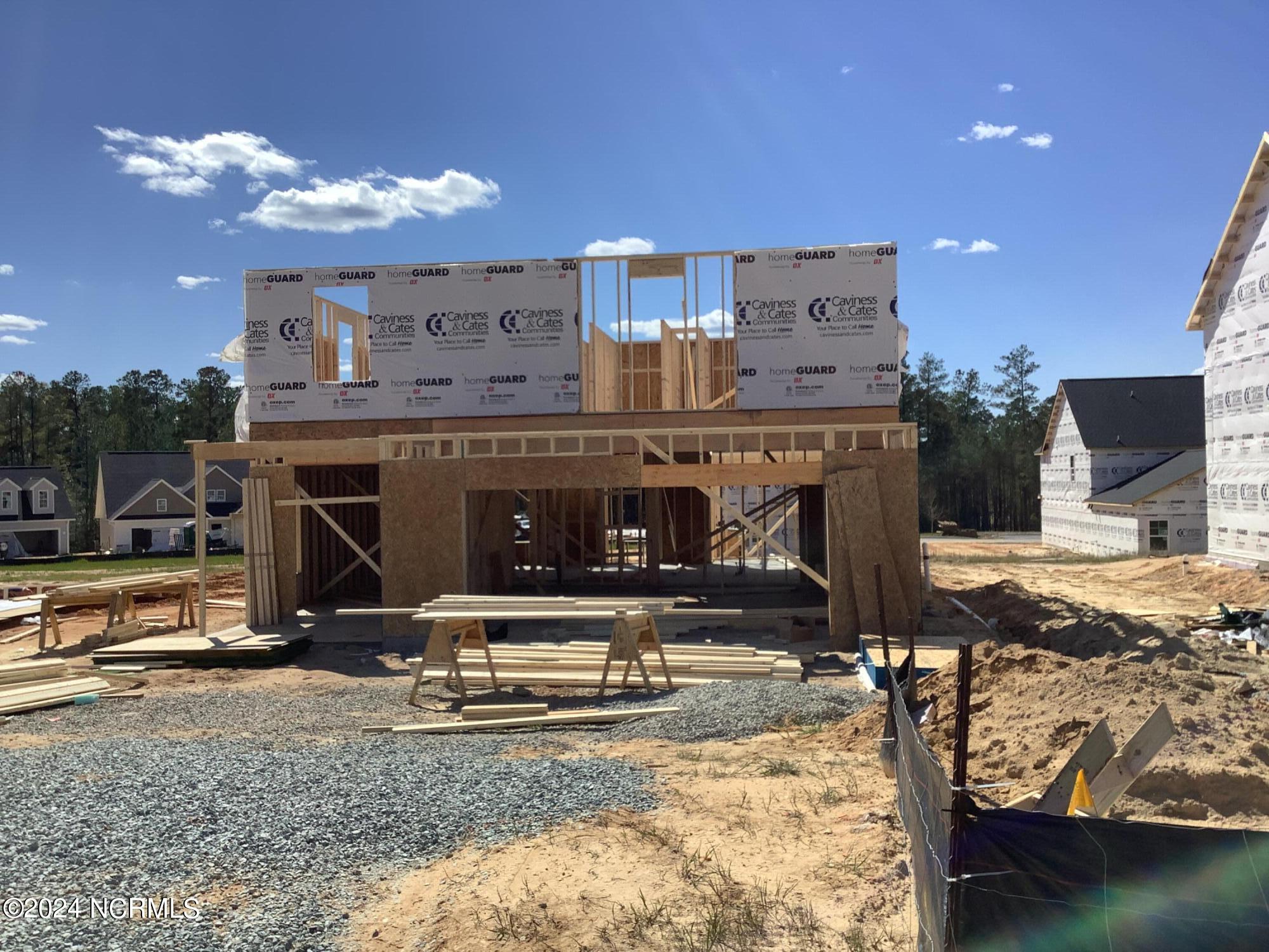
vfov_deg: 45.4
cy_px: 476
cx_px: 634
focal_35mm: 31
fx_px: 1136
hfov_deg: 58.4
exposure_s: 1/2146
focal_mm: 3.3
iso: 25
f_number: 2.4
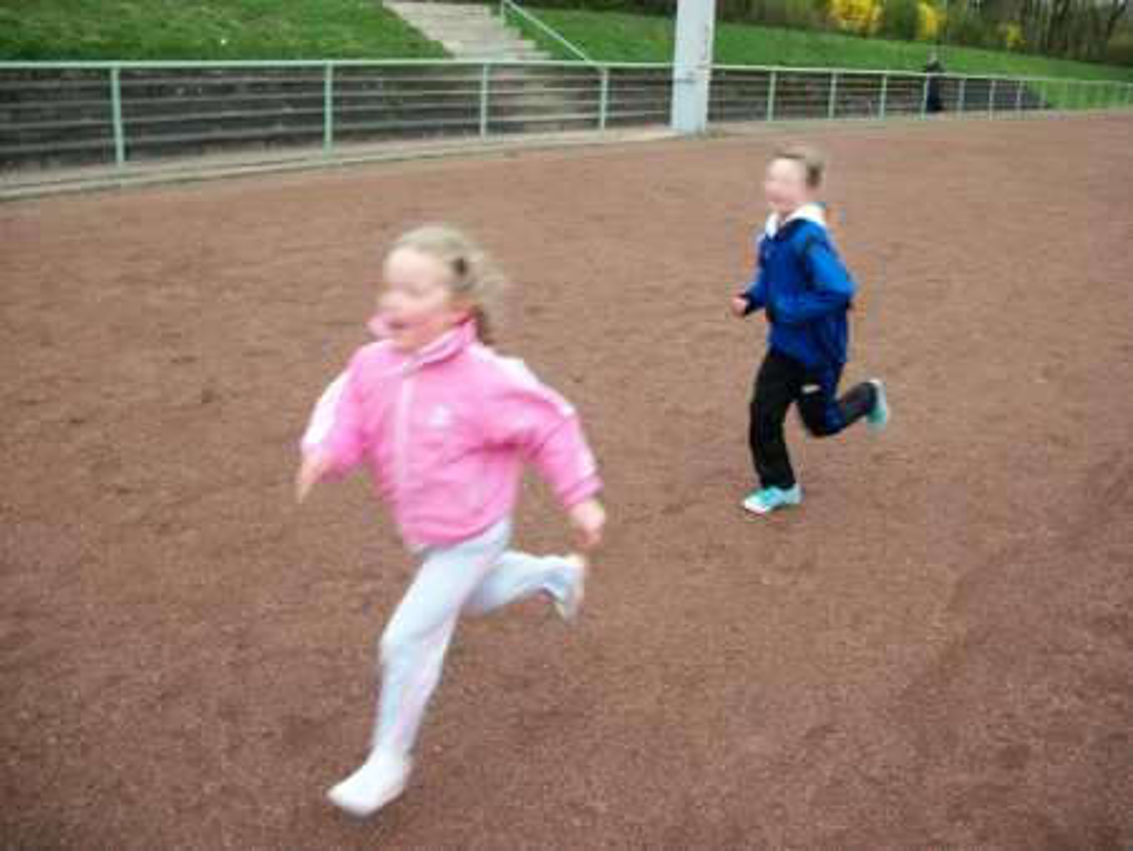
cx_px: 566
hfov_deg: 52.6
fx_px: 1146
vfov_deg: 40.7
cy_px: 426
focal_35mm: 35
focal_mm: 6.3
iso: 80
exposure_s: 1/100
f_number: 3.1
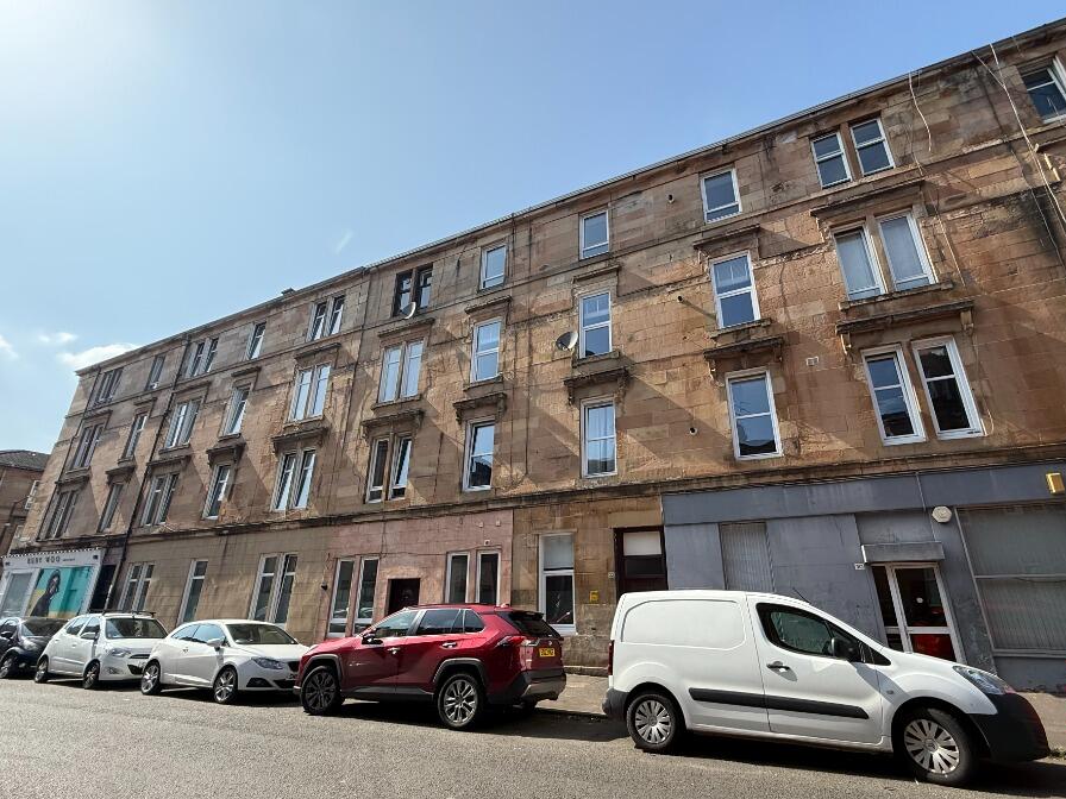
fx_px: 493
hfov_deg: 94.4
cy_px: 428
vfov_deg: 78.0
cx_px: 570
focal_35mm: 16
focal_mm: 2.22
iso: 64
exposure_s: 1/985
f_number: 2.2
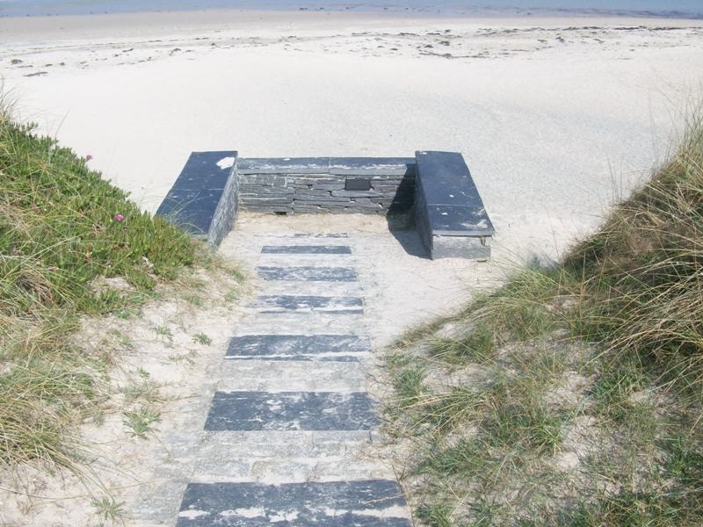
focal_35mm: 34
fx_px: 690
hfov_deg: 54.0
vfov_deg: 41.8
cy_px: 264
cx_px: 352
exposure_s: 1/314
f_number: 5.5
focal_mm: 5.7
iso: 64
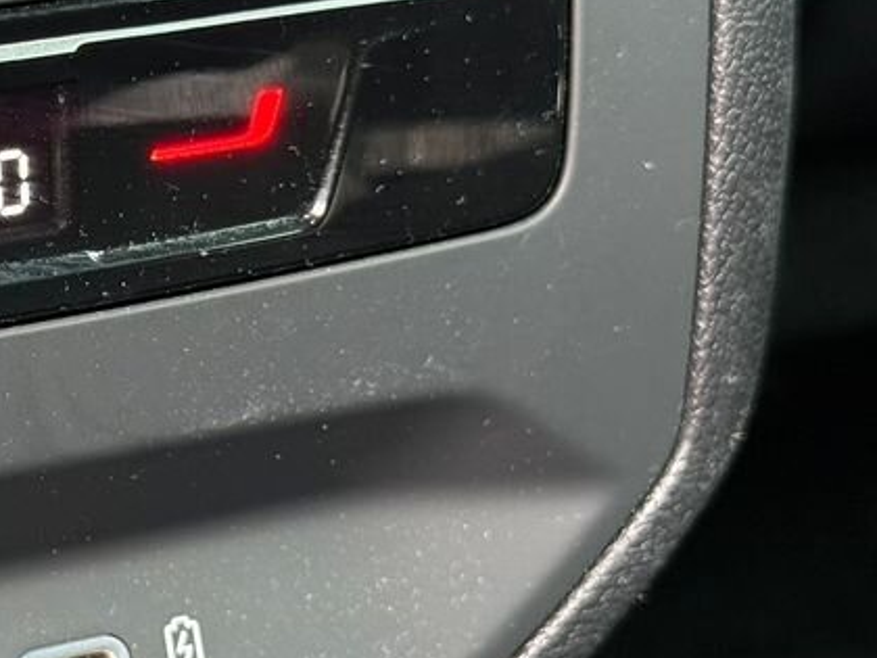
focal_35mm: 117
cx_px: -54
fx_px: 2964
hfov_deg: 16.4
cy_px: 343
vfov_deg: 12.7
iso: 125
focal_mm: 6.76
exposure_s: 1/52
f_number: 1.78
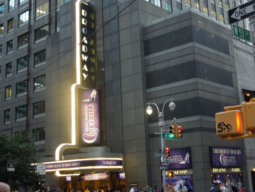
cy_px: 96
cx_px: 128
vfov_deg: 30.3
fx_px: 354
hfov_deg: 39.7
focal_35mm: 48
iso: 400
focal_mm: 8.7
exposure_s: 1/20
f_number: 4
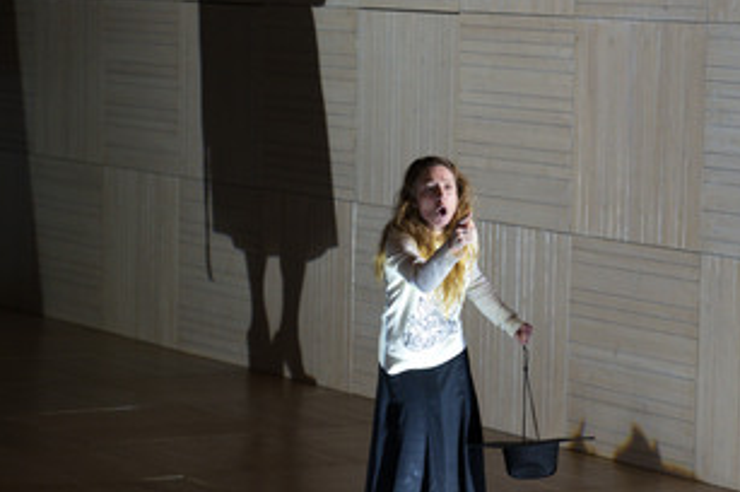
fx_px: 2772
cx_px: 274
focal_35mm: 135
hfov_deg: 15.2
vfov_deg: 10.1
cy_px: 258
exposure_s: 1/200
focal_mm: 92
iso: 1600
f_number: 4
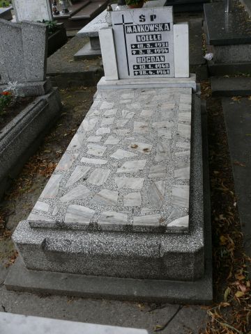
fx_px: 338
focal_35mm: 35
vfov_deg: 52.6
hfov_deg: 40.7
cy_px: 167
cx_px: 126
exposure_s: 1/100
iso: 100
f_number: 4
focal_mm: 7.4
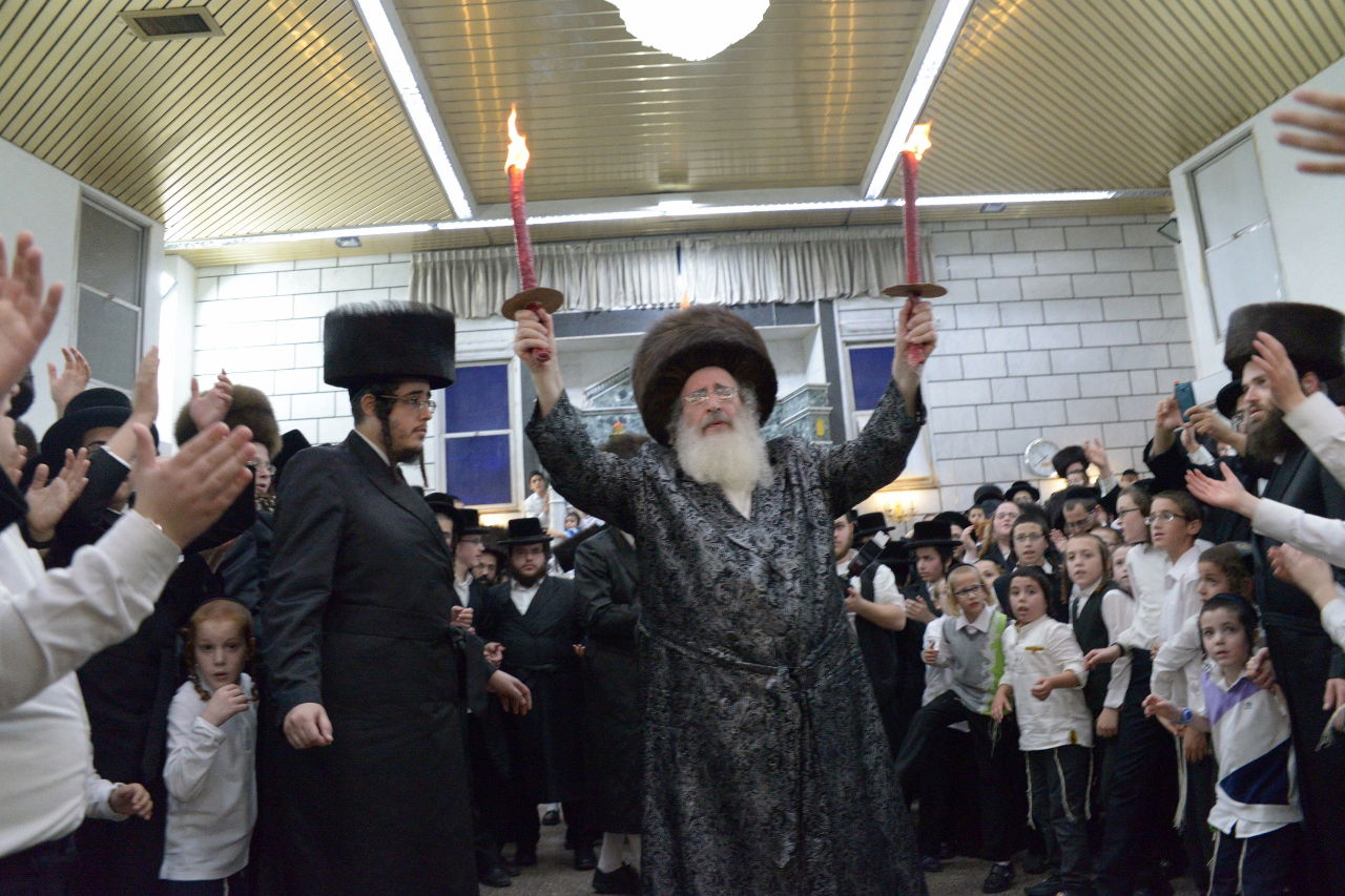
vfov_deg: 46.4
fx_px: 1046
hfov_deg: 65.5
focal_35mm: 28
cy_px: 448
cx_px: 672
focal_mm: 28
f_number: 6.3
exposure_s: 1/160
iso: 6400
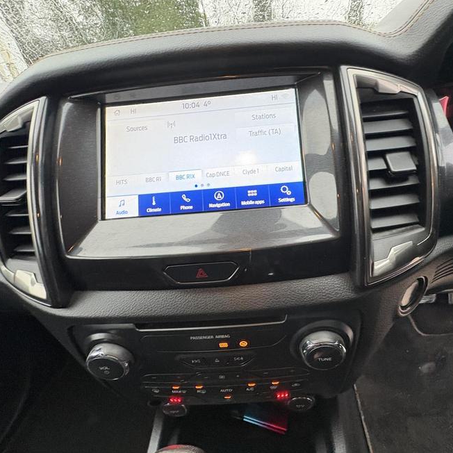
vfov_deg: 84.0
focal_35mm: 17
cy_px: 221
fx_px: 252
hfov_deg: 83.3
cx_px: 263
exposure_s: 1/60
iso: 500
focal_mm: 2.22
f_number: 2.2
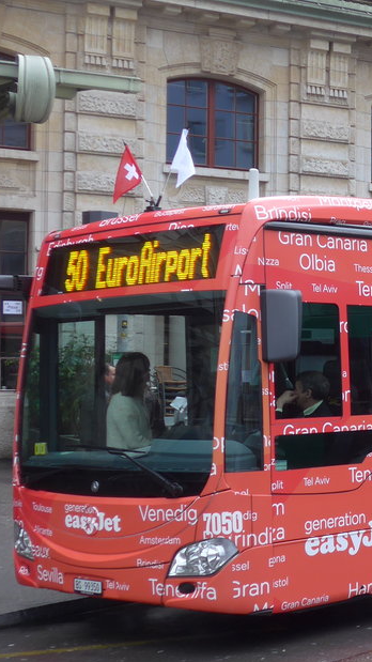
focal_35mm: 76
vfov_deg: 27.9
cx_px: 544
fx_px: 1333
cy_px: 319
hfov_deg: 14.8
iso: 80
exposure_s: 1/160
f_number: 2.8
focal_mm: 7.5
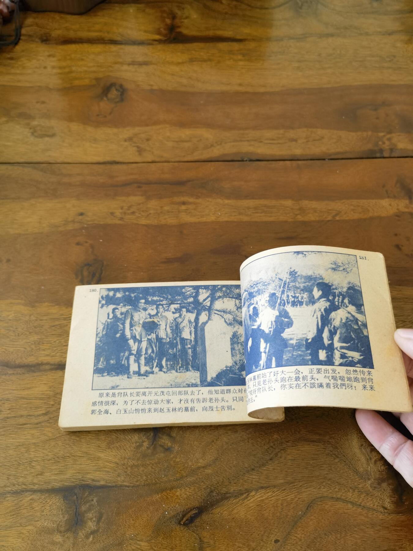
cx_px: 206
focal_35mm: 27
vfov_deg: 65.3
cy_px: 276
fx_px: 430
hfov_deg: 51.4
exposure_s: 1/120
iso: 160
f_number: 1.9
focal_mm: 6.67
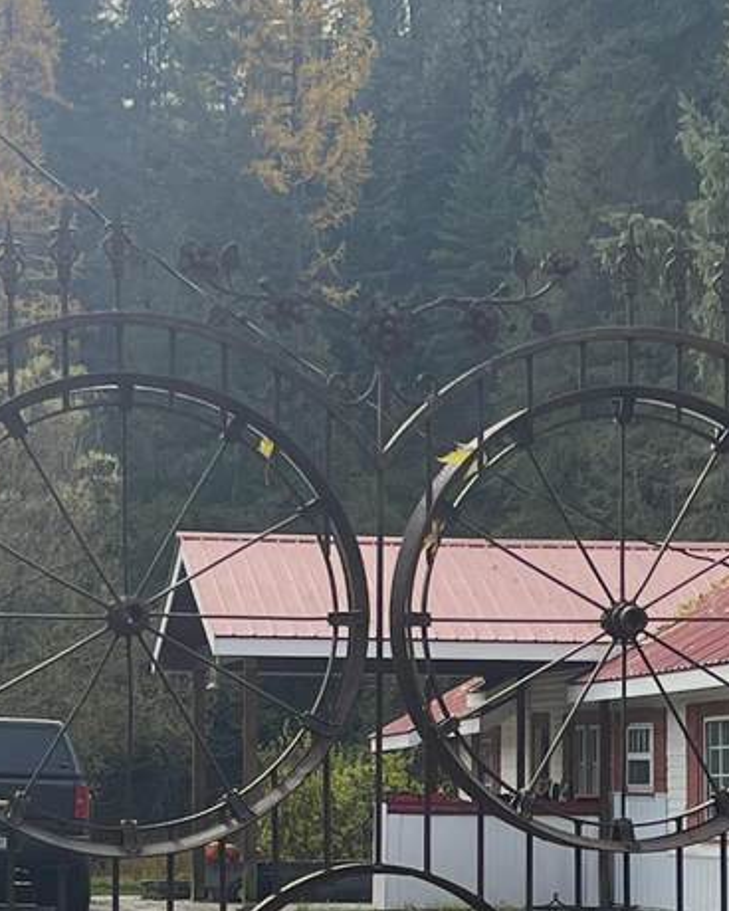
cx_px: 390
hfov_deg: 13.5
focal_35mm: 114
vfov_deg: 16.7
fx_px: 3075
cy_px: 723
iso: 32
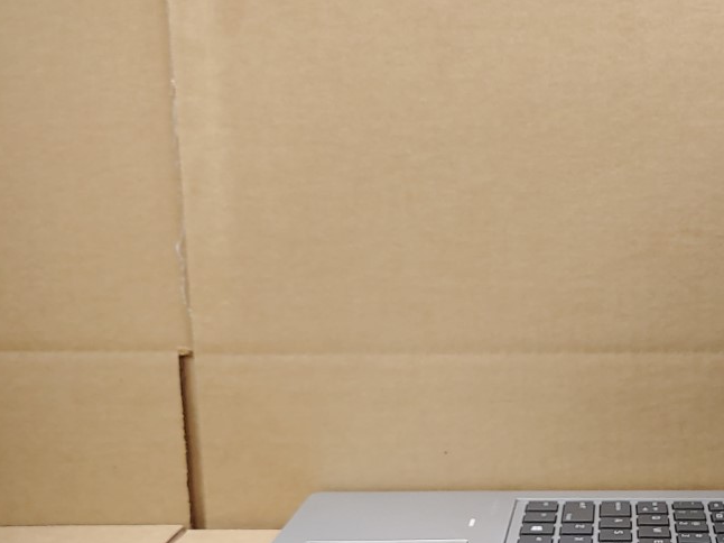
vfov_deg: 24.8
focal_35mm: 58
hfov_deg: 31.8
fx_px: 1213
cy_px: 425
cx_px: 634
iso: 100
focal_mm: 4.36
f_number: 1.8
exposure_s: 1/120
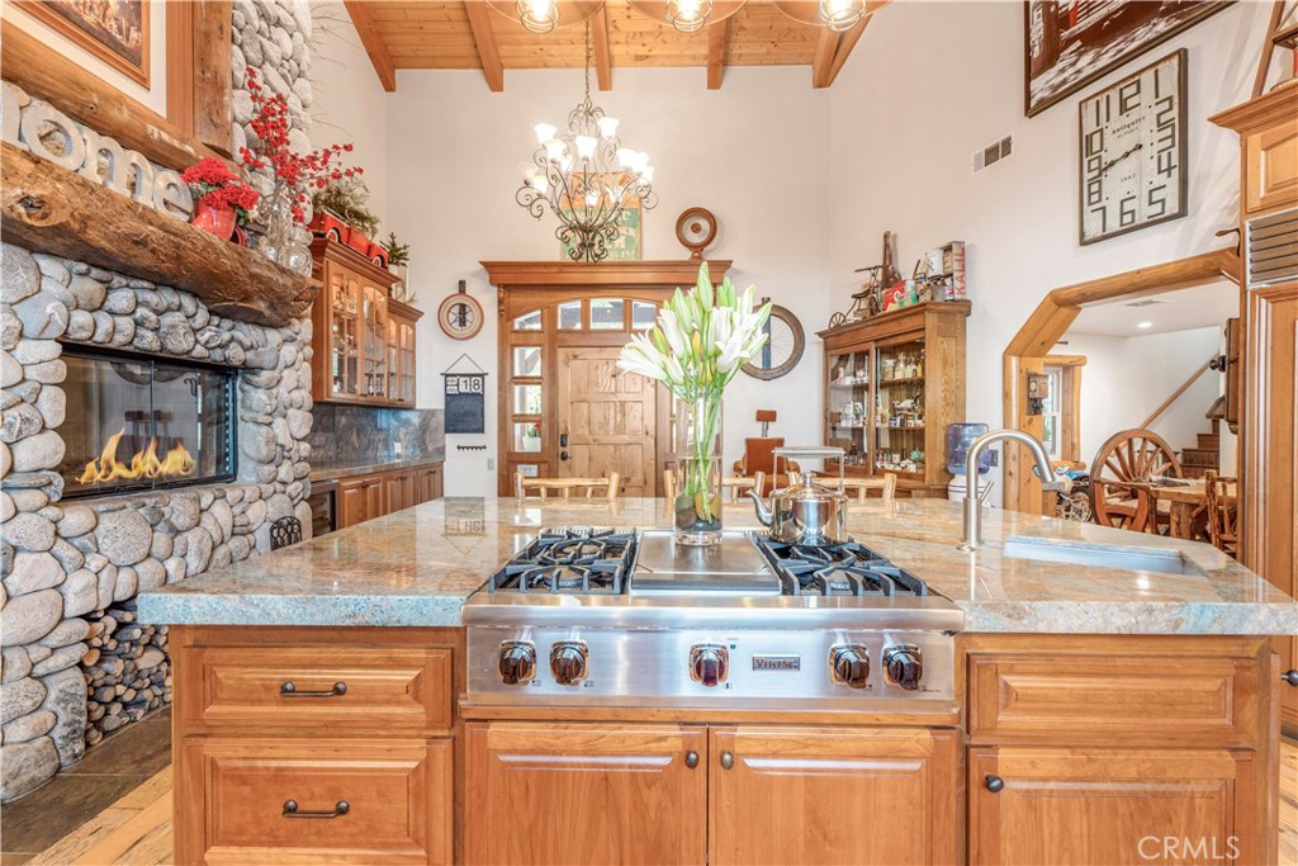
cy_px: 433
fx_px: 577
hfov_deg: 96.7
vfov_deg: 73.8
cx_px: 649
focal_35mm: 16
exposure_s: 1/10
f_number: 5.6
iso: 800
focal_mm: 16
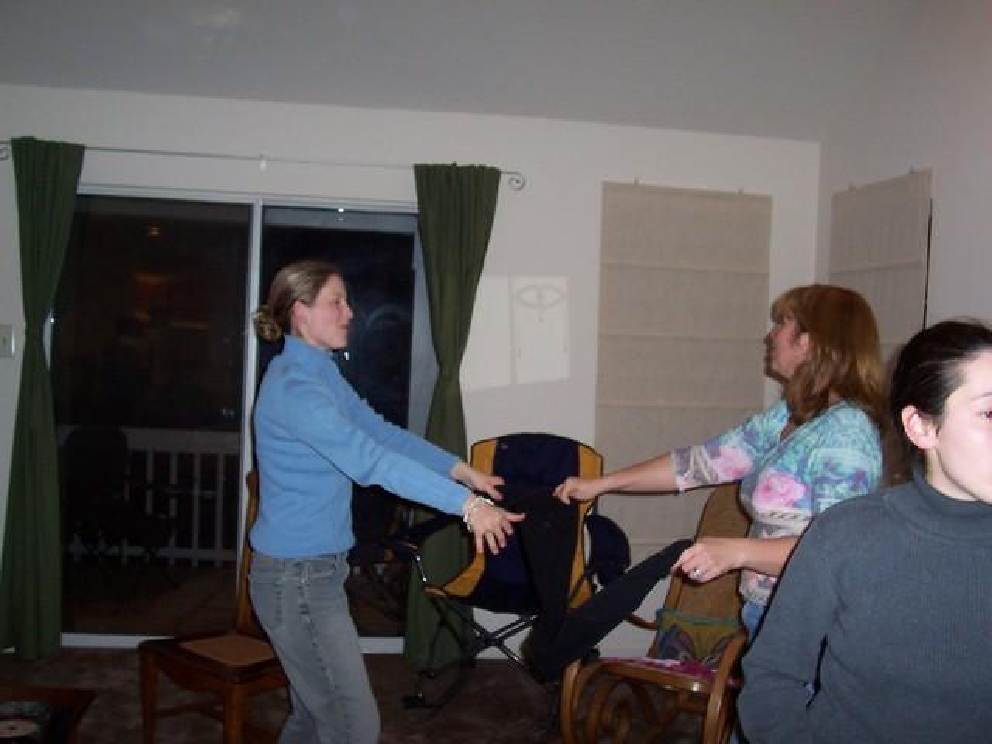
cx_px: 496
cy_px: 372
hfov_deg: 50.1
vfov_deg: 38.7
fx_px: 1060
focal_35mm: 37
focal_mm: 5.6
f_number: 2.8
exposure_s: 1/60
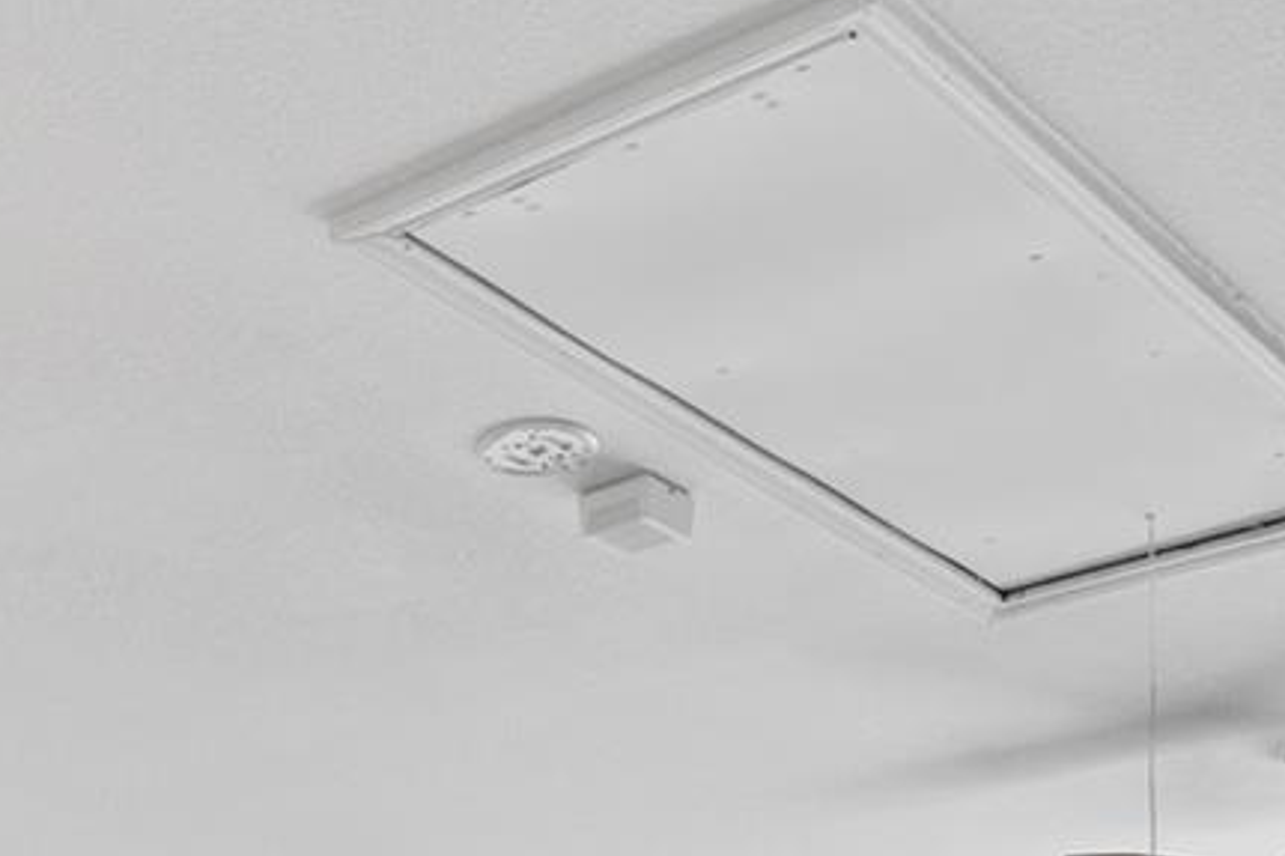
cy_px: 1654
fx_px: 2712
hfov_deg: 26.1
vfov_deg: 15.0
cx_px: 239
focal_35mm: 76
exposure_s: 1.3
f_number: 8
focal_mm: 16
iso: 400
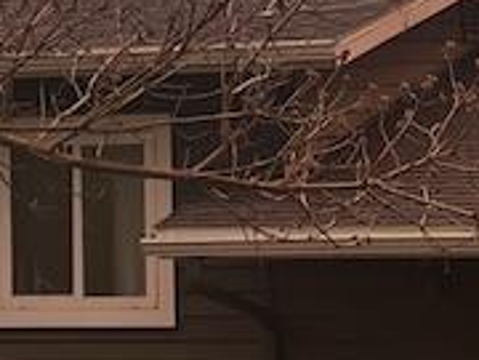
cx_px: 314
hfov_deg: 11.4
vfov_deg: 8.4
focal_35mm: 173
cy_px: -219
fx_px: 2394
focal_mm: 5.1
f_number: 1.6
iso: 50
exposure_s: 1/121
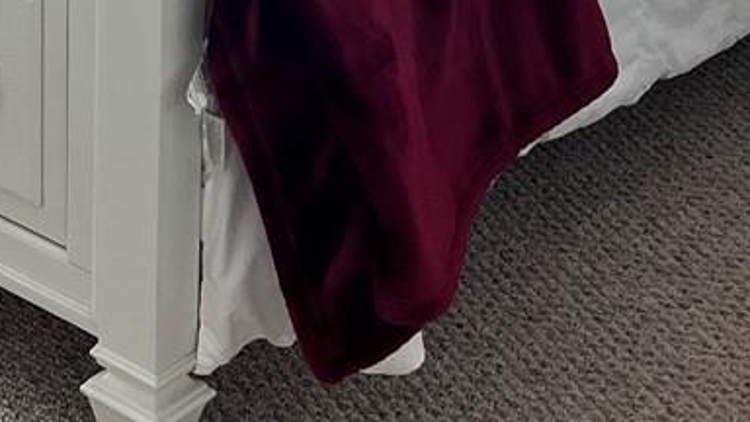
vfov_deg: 9.1
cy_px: -625
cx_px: -311
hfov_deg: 16.8
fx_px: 2347
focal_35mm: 118
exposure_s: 1/120
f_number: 1.6
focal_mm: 5.1
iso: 80
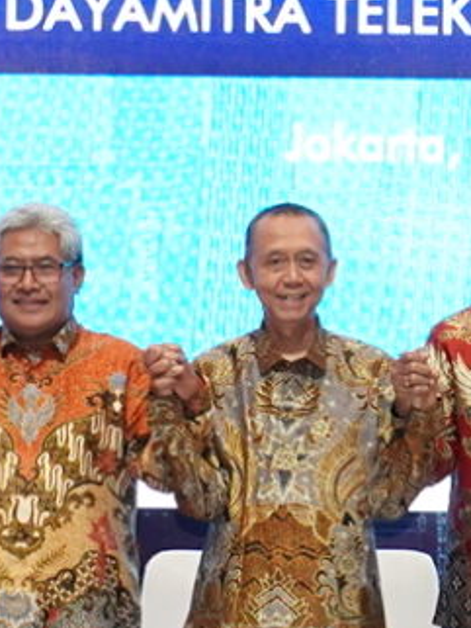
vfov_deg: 10.5
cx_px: 444
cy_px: 91
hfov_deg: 7.9
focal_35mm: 187
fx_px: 3390
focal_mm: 26
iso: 2000
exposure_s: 1/250
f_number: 5
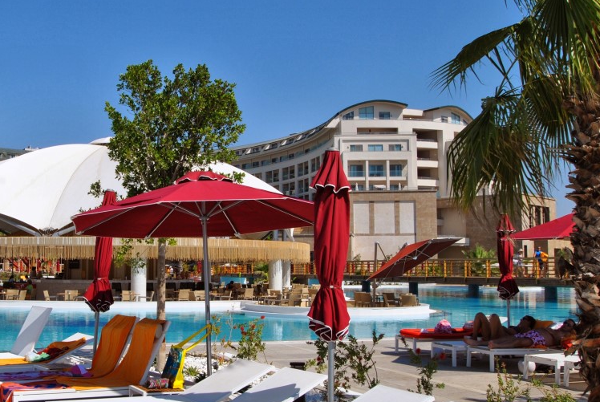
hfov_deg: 42.0
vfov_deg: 29.3
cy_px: 213
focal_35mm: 46
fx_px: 768
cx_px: 189
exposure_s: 1/320
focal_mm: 20
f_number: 9
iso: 100
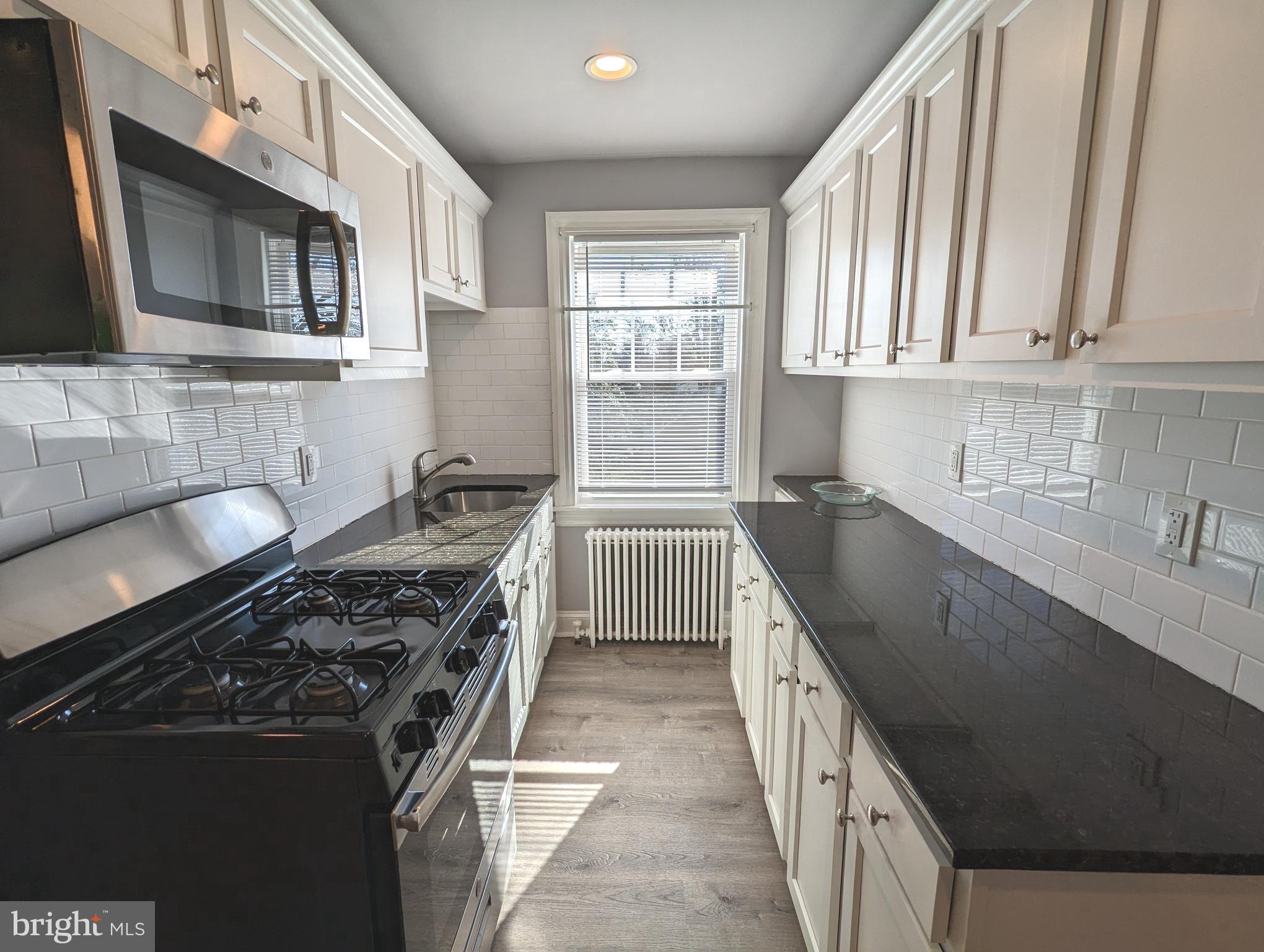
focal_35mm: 16
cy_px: 476
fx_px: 585
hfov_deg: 94.4
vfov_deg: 78.2
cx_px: 632
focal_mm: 2.35
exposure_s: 1/524
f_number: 2.2
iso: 45
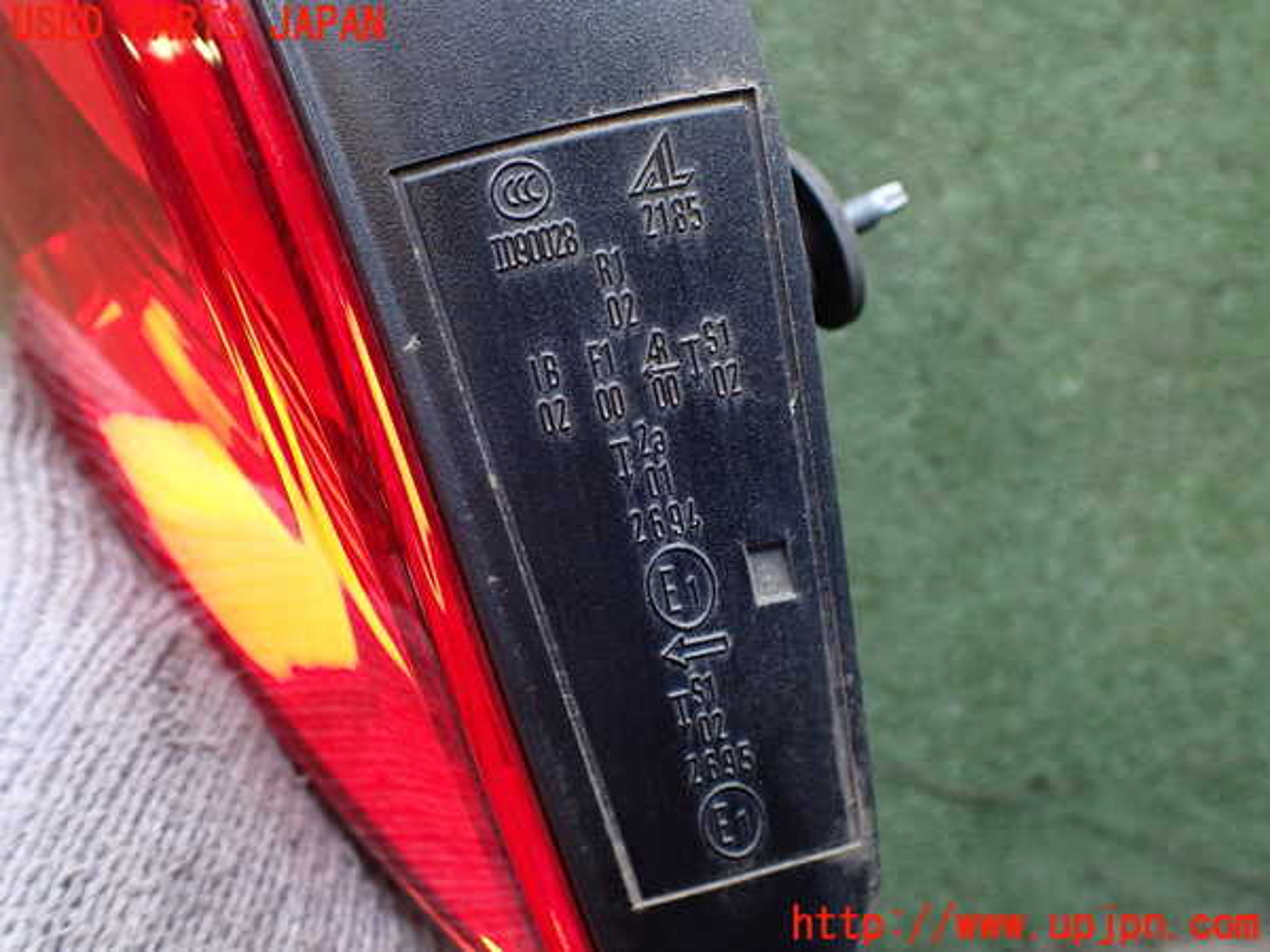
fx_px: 1101
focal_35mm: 30
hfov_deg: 60.0
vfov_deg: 46.8
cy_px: 476
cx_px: 635
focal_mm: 5.4
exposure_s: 1/125
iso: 400
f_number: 2.3
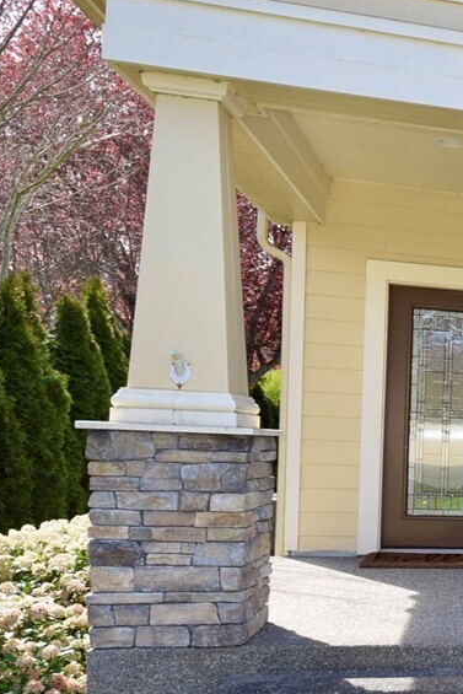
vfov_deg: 39.5
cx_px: 806
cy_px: 466
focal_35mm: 50
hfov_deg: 20.4
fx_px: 954
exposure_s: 1/160
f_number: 6.3
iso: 100
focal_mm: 11
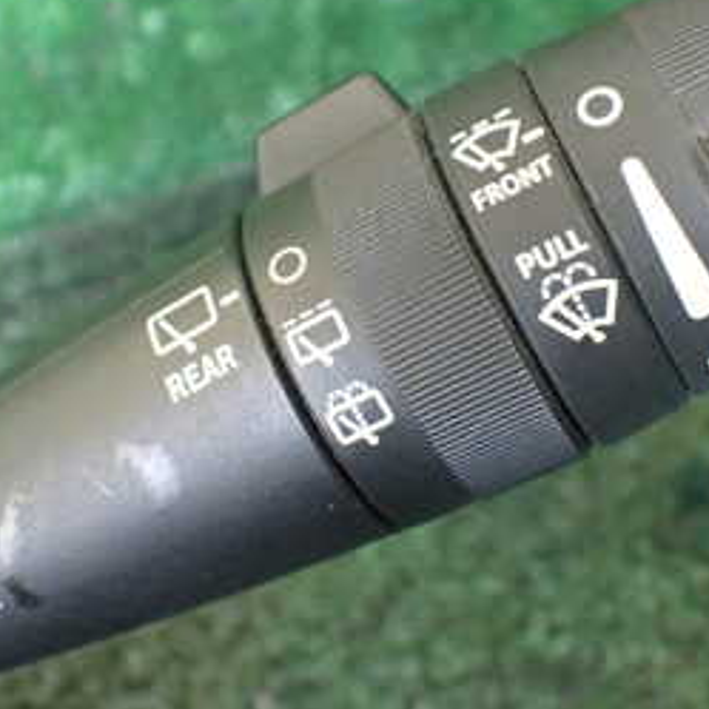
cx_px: 322
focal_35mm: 64
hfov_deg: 26.9
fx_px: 1483
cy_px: 279
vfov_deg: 26.8
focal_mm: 5.4
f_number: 2.3
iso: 640
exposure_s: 1/125
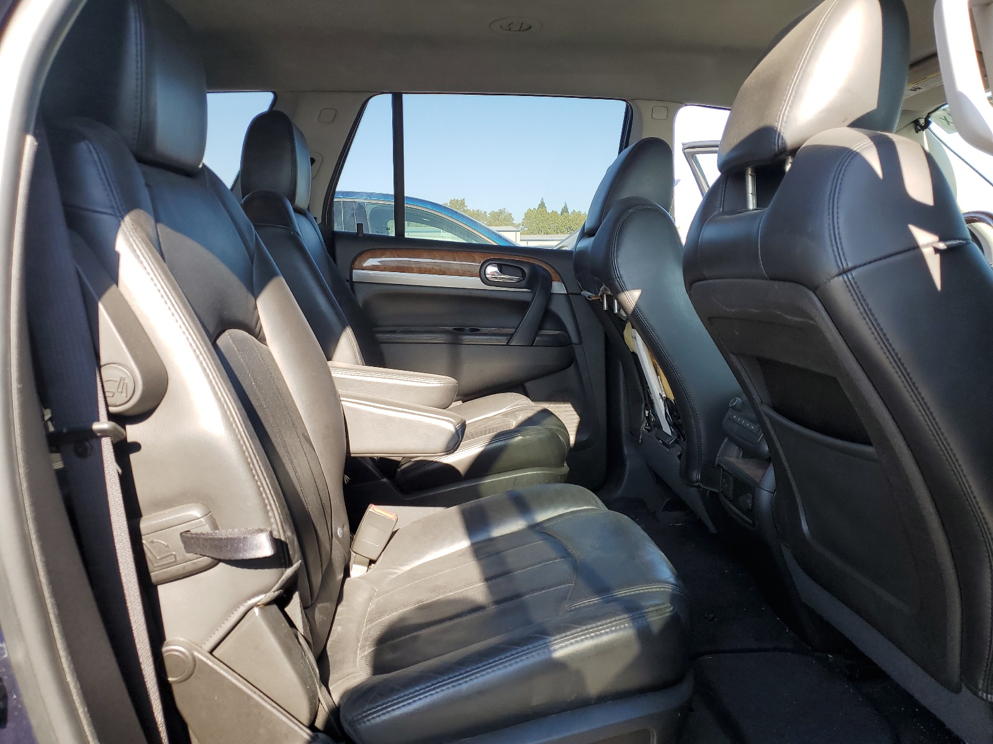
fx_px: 746
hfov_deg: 67.3
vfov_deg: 53.1
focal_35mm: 26
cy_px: 372
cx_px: 496
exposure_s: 1/400
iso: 50
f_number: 1.5
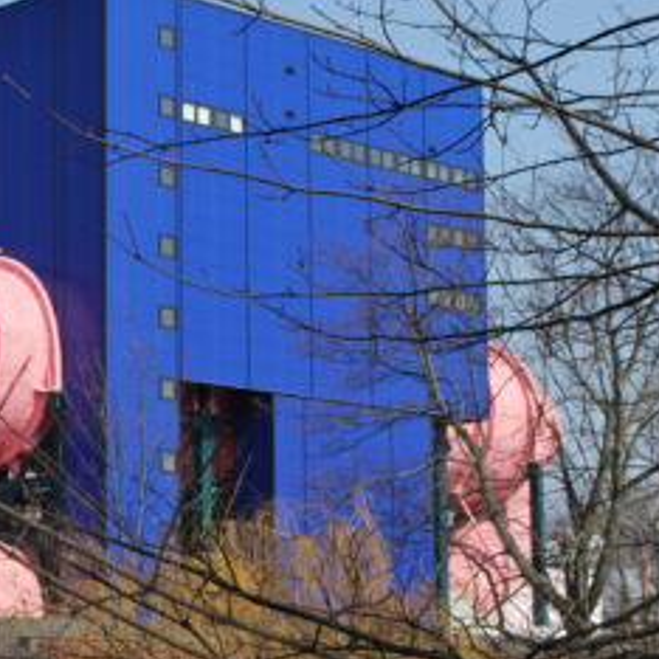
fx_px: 2348
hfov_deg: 15.9
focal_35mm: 109
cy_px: 327
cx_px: 169
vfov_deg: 16.0
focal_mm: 50
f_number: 8
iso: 100
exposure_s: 1/250
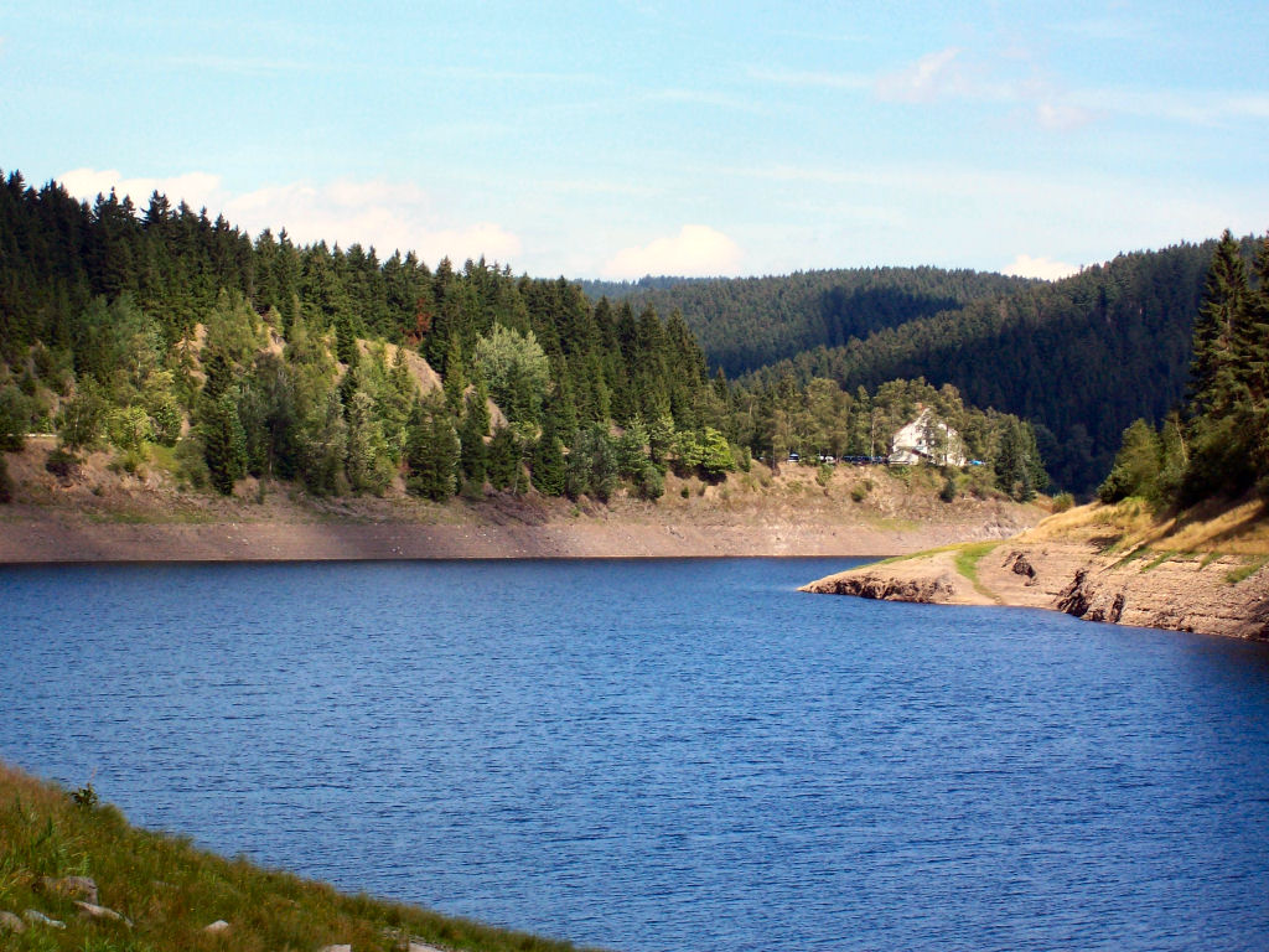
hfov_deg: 18.2
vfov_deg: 13.7
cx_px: 634
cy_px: 476
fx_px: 3959
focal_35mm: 108
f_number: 4.8
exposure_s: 1/352
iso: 80
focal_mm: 18
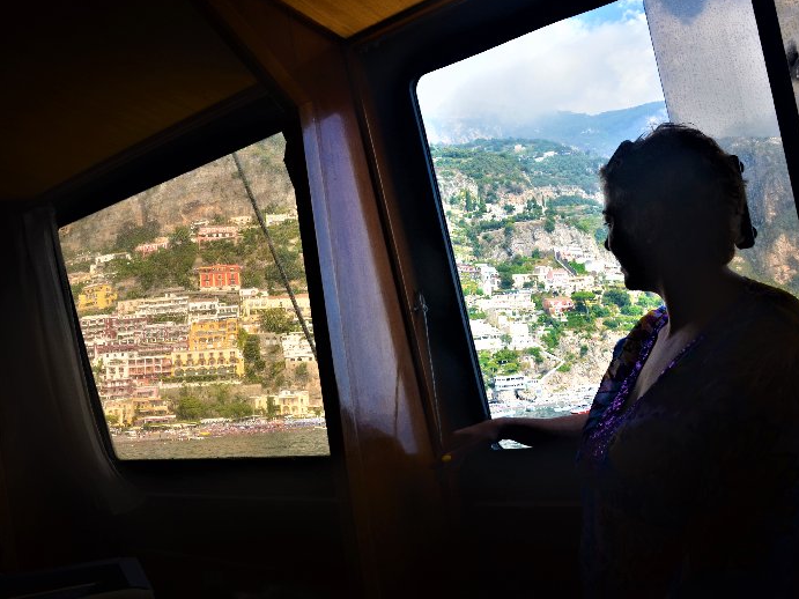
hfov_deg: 60.0
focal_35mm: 30
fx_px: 692
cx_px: 405
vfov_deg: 46.8
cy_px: 295
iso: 220
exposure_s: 1/60
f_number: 10
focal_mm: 18
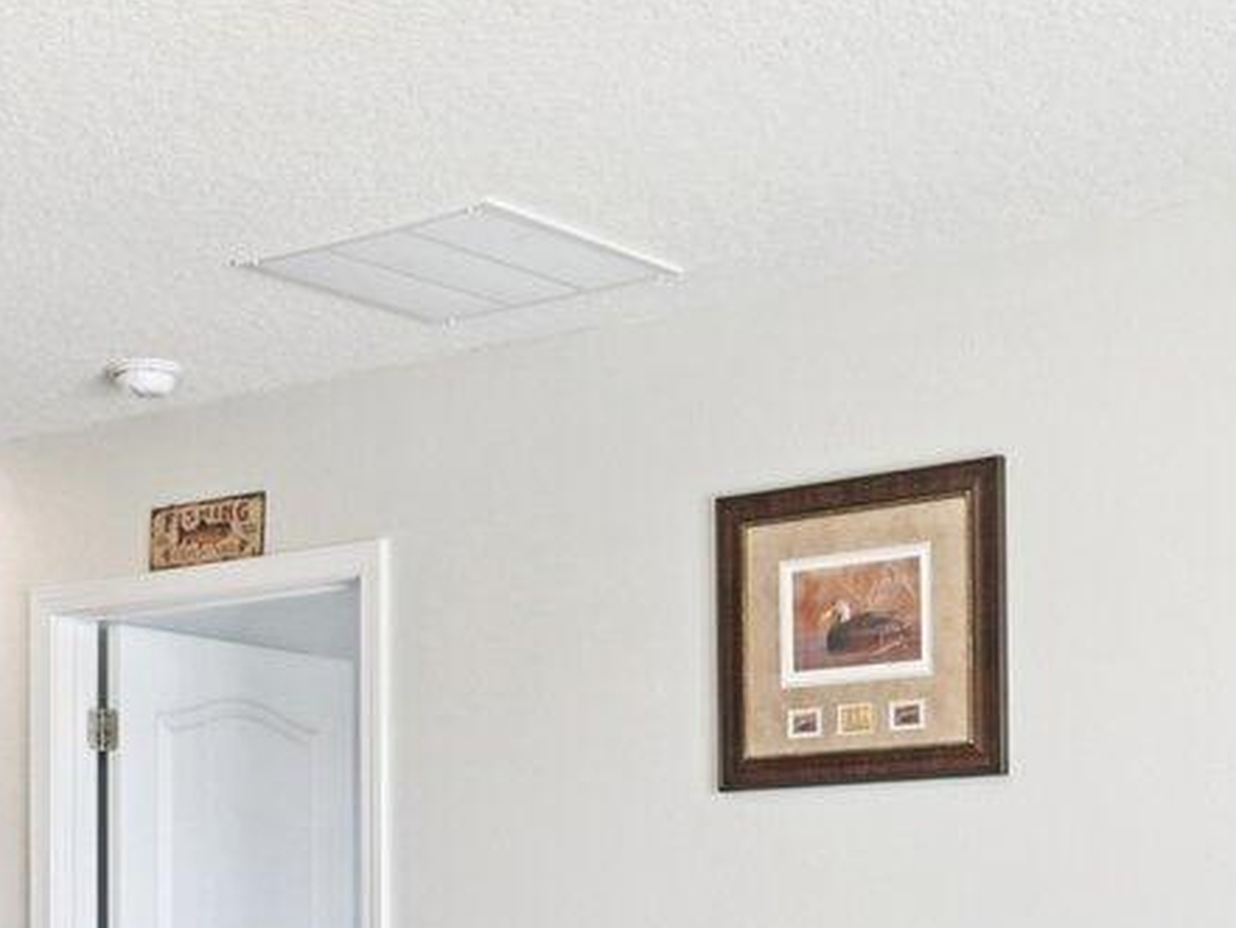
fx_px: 2473
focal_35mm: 69
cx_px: 286
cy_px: 991
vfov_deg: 20.4
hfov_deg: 27.6
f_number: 8
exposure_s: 1/15
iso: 400
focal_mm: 15.5
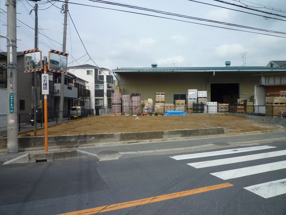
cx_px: 143
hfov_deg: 69.4
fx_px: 207
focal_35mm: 25
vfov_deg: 54.9
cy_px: 108
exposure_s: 1/800
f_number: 4
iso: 80
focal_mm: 4.4
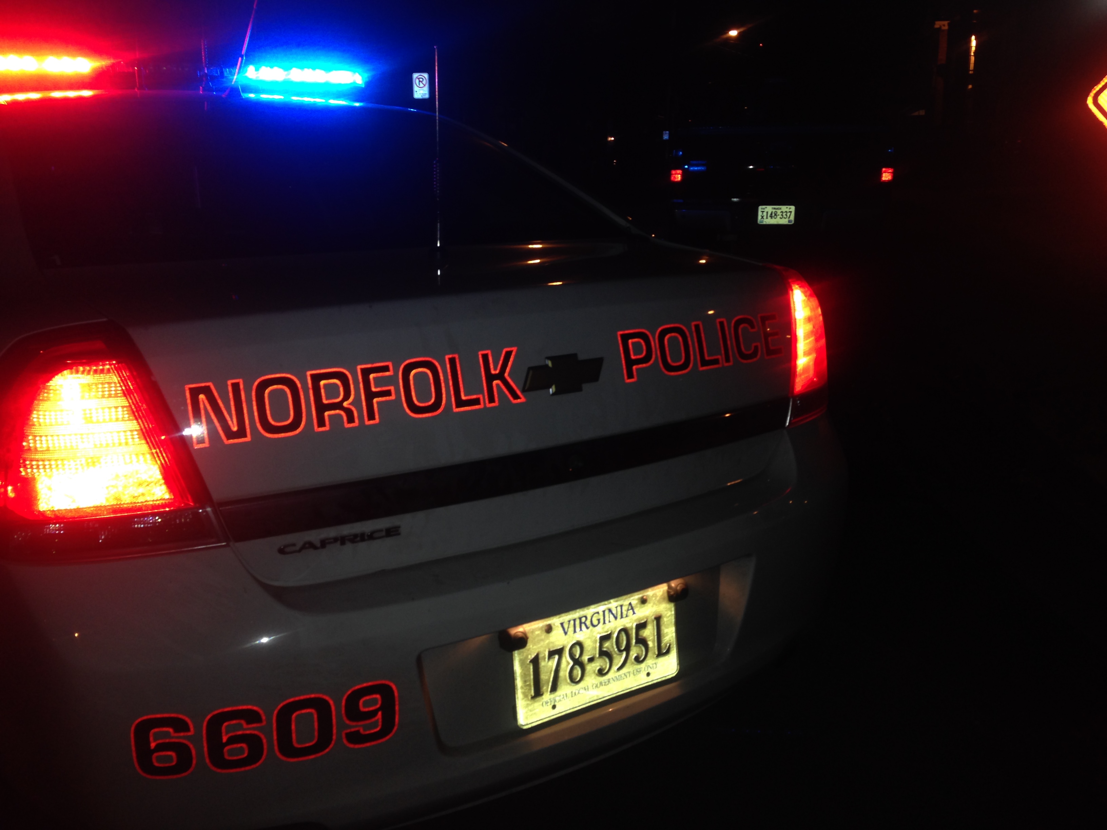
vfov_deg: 42.9
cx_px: 554
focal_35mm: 33
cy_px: 415
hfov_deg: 55.4
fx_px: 1055
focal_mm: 4.12
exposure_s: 1/16
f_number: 2.4
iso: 50
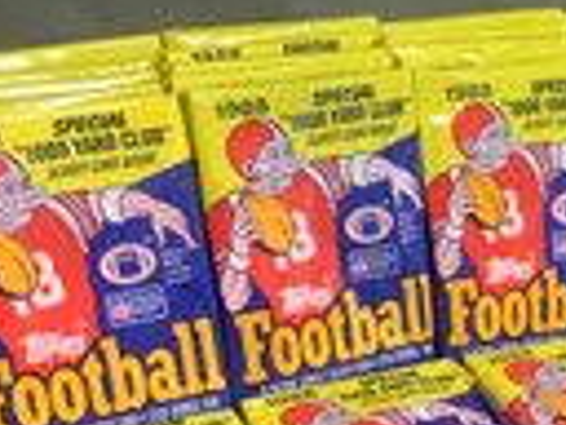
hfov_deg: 22.5
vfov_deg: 17.6
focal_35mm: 83
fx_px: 1357
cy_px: 365
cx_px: 590
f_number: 2.4
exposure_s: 1/40
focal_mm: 3.3
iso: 250
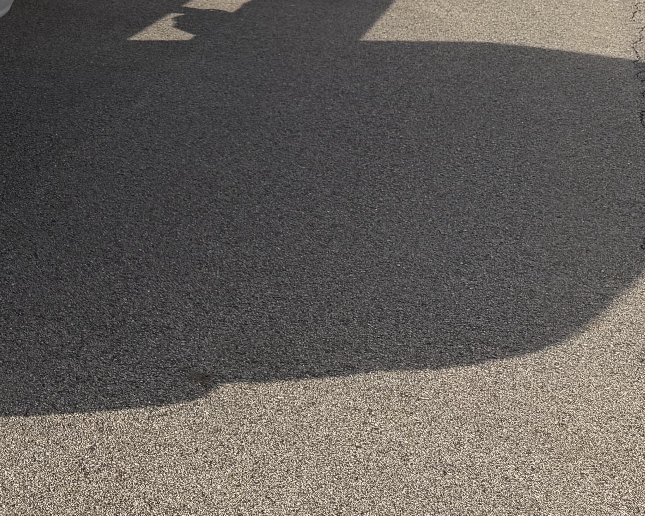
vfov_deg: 19.6
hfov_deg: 23.6
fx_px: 1393
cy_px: -124
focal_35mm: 73
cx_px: -143
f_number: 1.78
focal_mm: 6.76
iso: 80
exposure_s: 1/6173
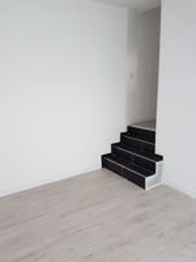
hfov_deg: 53.1
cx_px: 98
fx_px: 196
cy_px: 131
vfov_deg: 67.3
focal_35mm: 26
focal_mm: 4.2
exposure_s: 1/50
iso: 50
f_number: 1.7
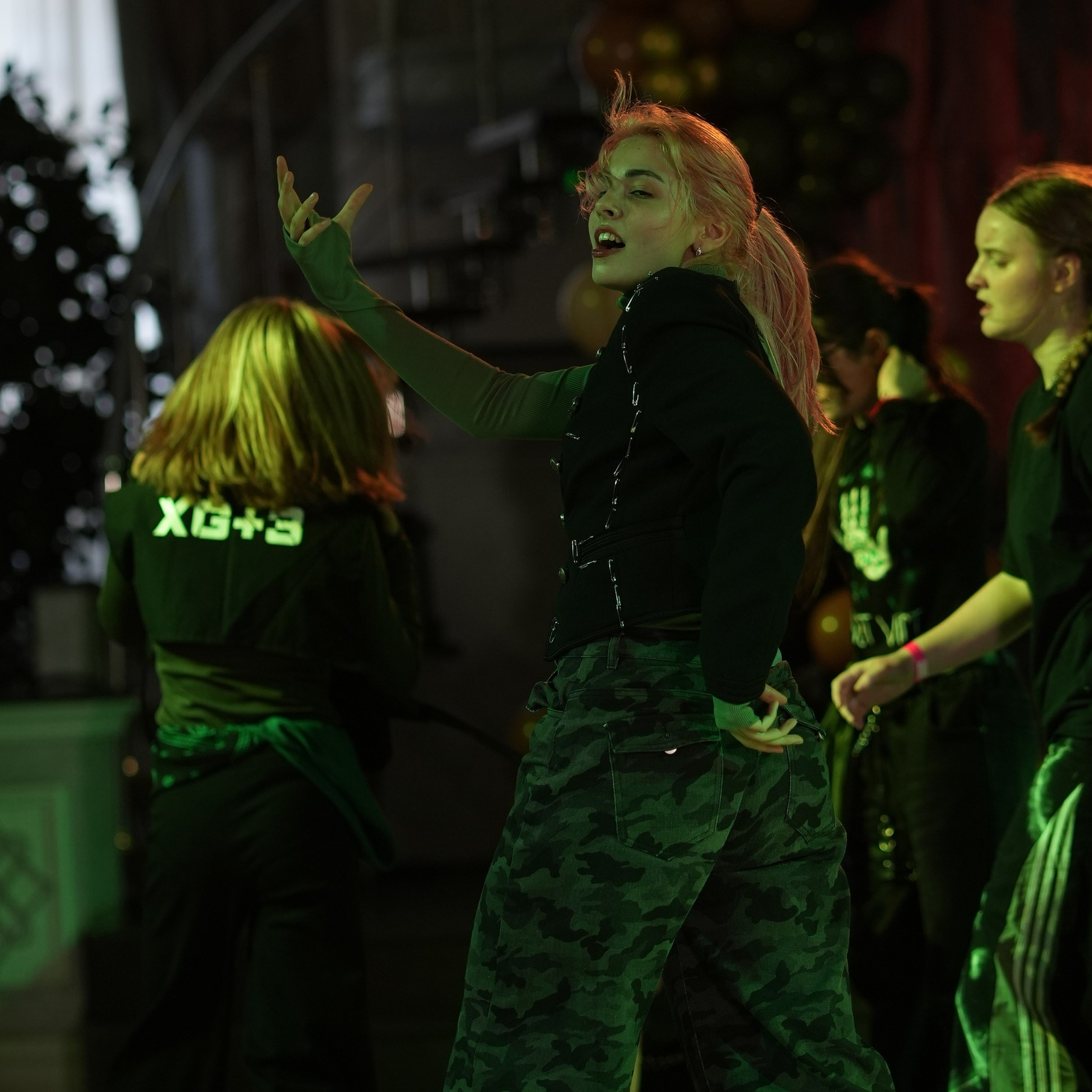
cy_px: 435
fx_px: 5461
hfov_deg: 11.4
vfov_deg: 11.4
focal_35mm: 153
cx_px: 654
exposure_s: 1/400
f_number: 2.2
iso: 800
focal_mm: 85
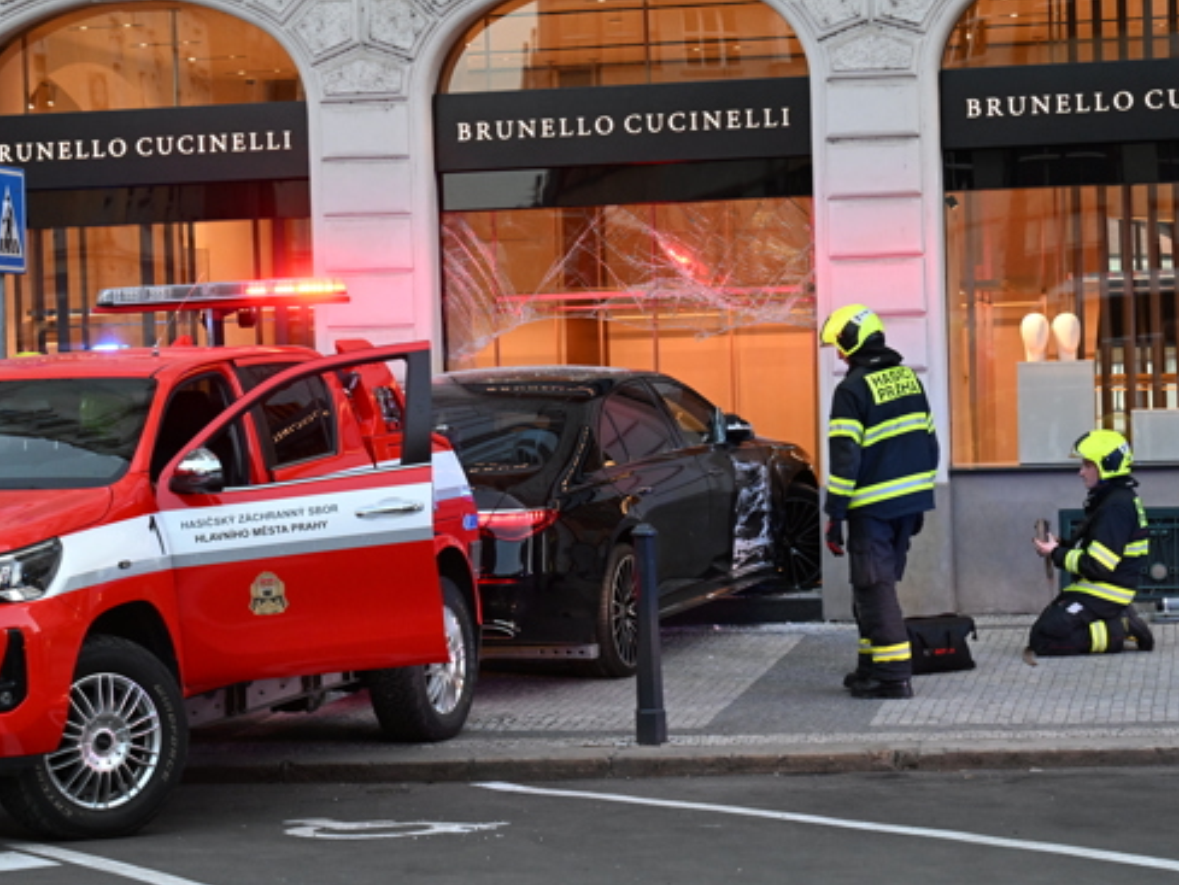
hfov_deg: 20.6
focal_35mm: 95
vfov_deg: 15.6
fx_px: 3236
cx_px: 441
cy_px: 475
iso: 4000
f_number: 4.5
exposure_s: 1/640
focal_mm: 70
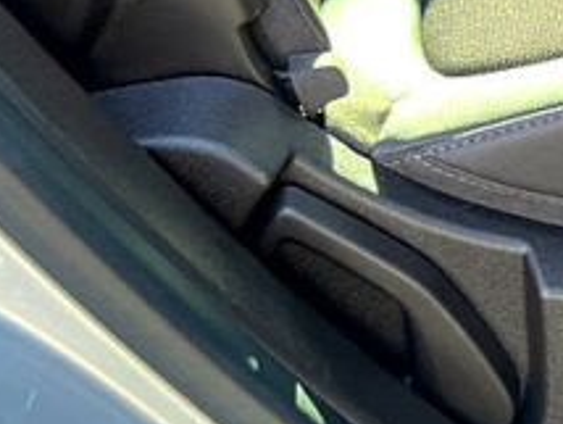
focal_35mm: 97
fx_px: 1579
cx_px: 737
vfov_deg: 14.3
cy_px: -205
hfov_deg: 18.7
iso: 100
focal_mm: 5.1
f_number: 1.6
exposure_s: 1/122
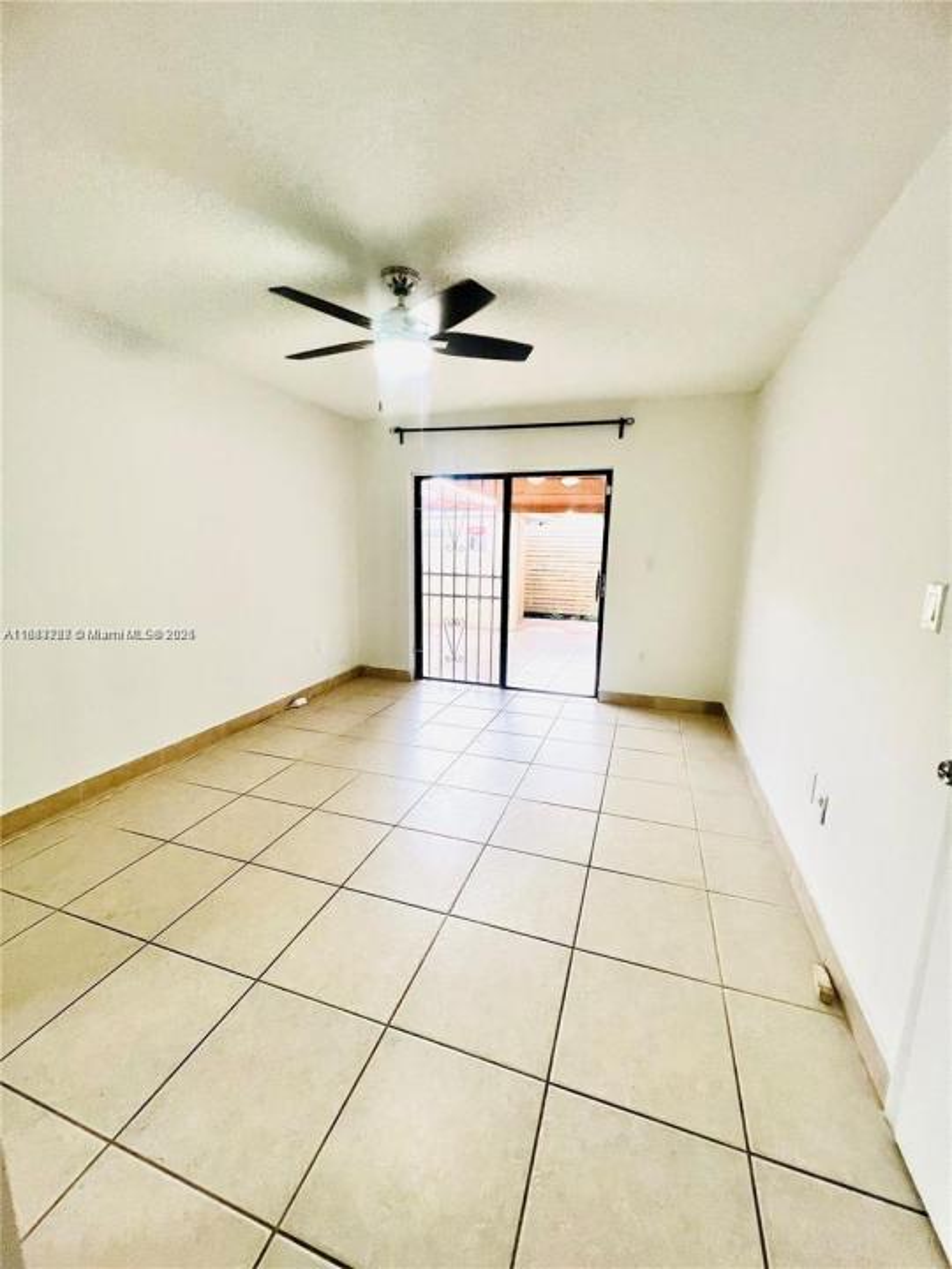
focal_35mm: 13
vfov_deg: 106.2
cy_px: 634
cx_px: 476
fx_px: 477
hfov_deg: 89.9
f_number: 1.8
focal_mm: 1.57
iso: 100
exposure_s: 1/120
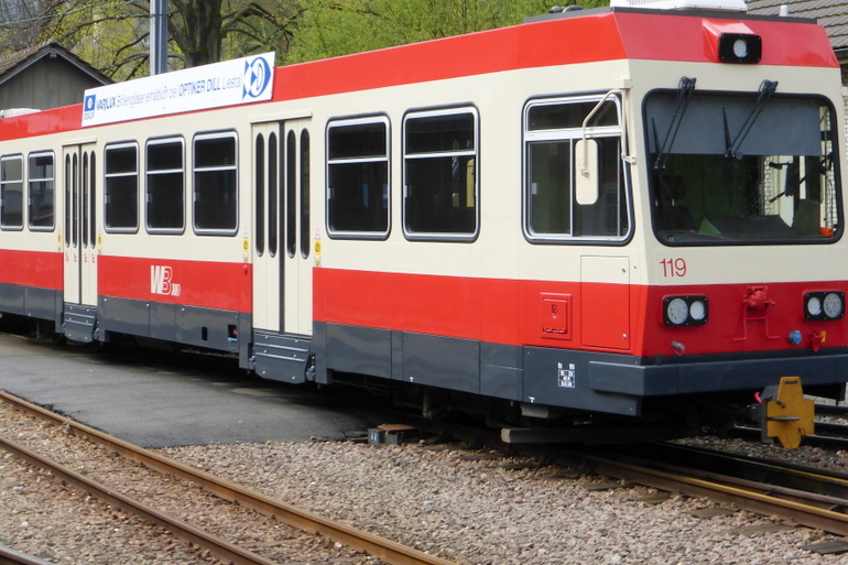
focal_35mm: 77
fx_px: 1813
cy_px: 204
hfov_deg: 26.3
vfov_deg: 17.7
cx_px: 485
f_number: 4.6
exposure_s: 1/320
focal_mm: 9.7
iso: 100
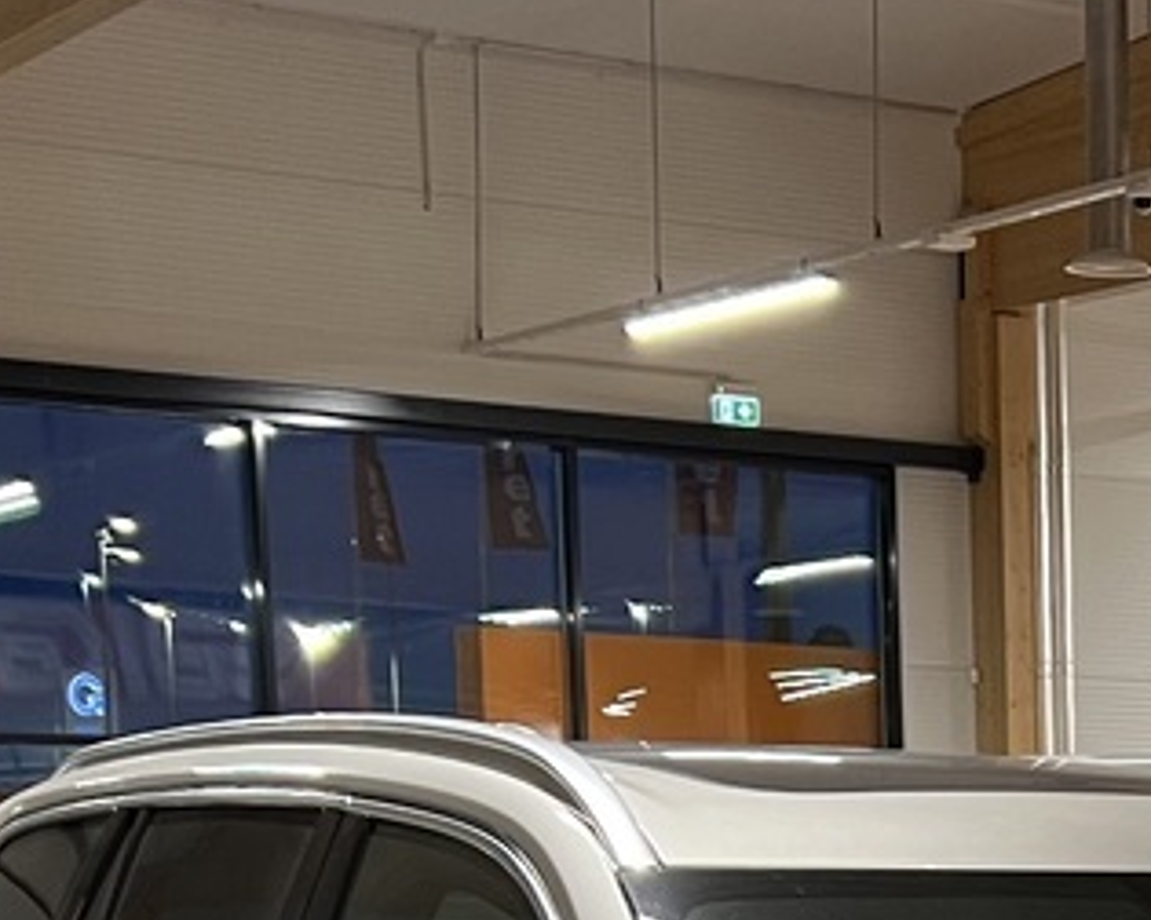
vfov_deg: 12.2
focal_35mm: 116
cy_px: 1628
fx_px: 3952
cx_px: 1644
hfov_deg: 15.5
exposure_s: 1/50
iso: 80
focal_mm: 5.7
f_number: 1.5
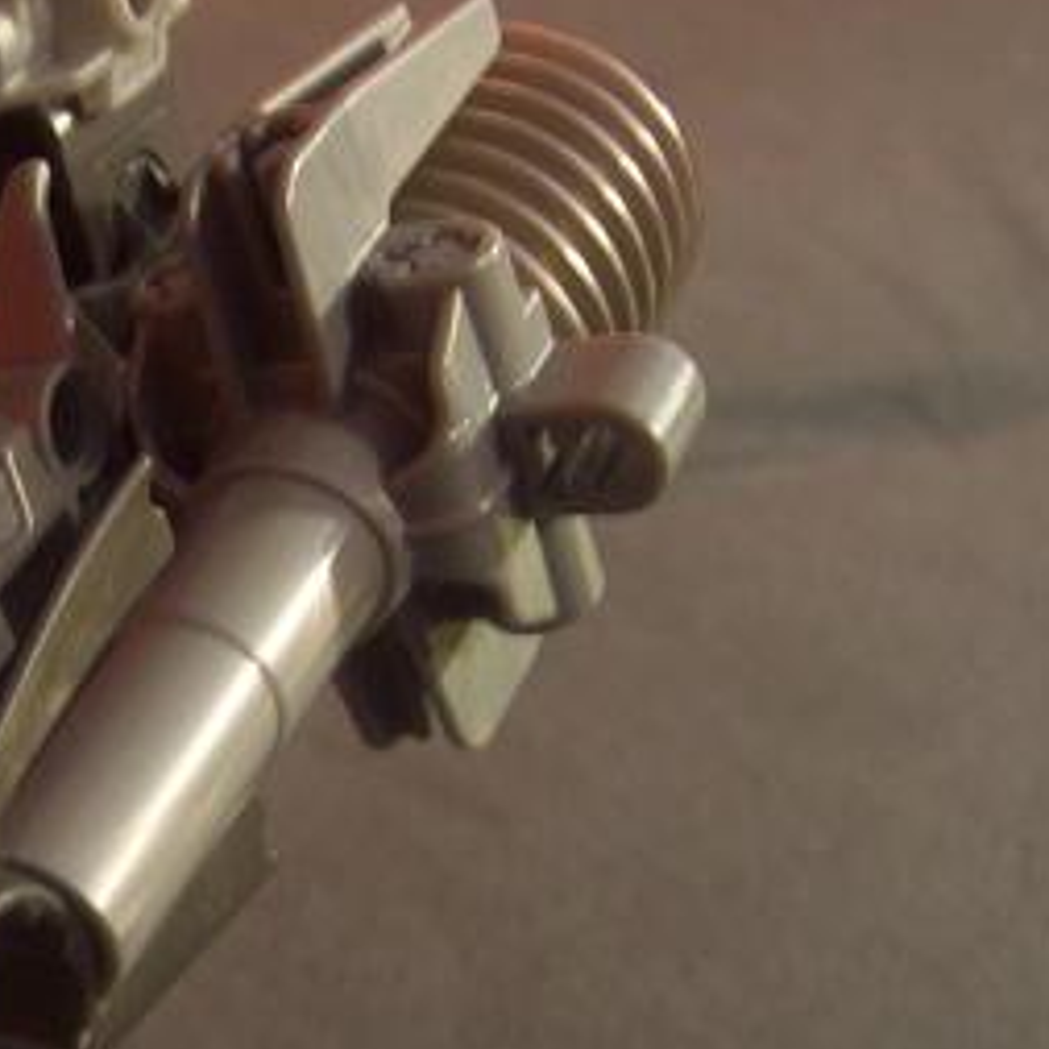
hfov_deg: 20.9
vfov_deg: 21.8
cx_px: -81
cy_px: 734
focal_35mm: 79
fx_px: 2709
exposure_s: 1/8
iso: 160
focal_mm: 6
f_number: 2.7
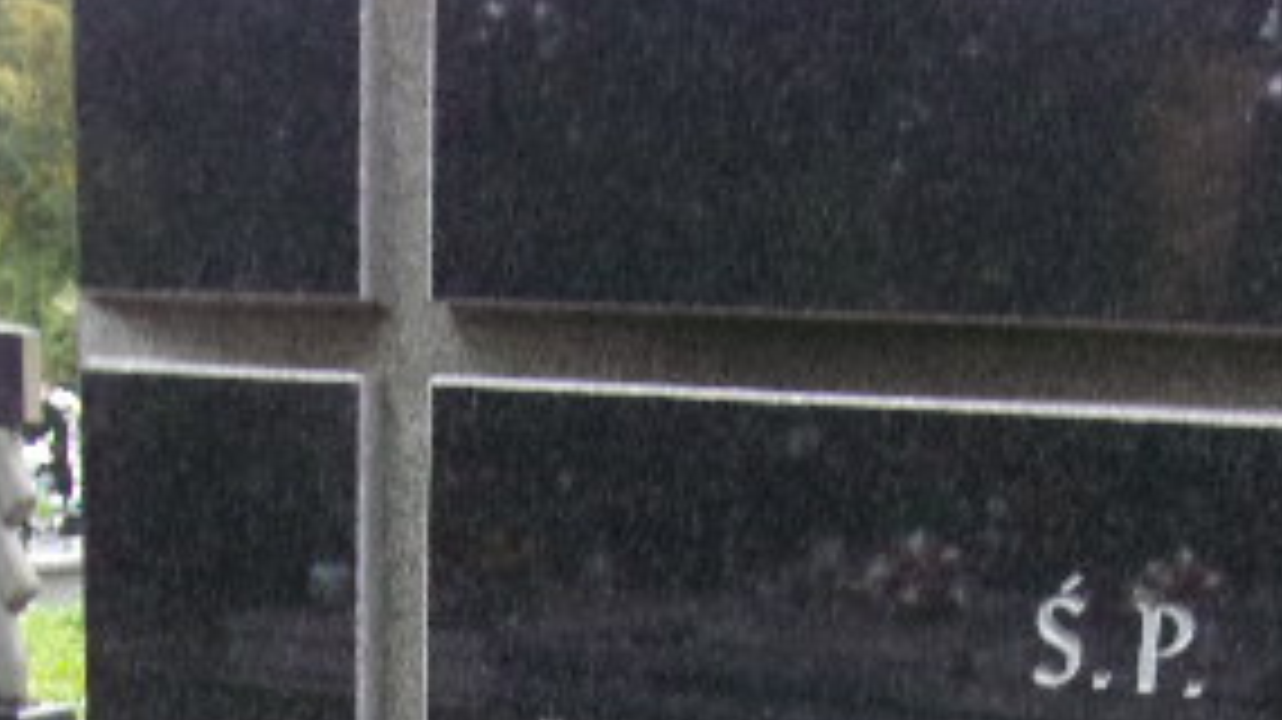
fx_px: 2243
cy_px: 842
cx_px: 877
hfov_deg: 31.6
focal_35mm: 66
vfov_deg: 17.5
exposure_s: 1/25
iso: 400
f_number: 3
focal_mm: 4.9
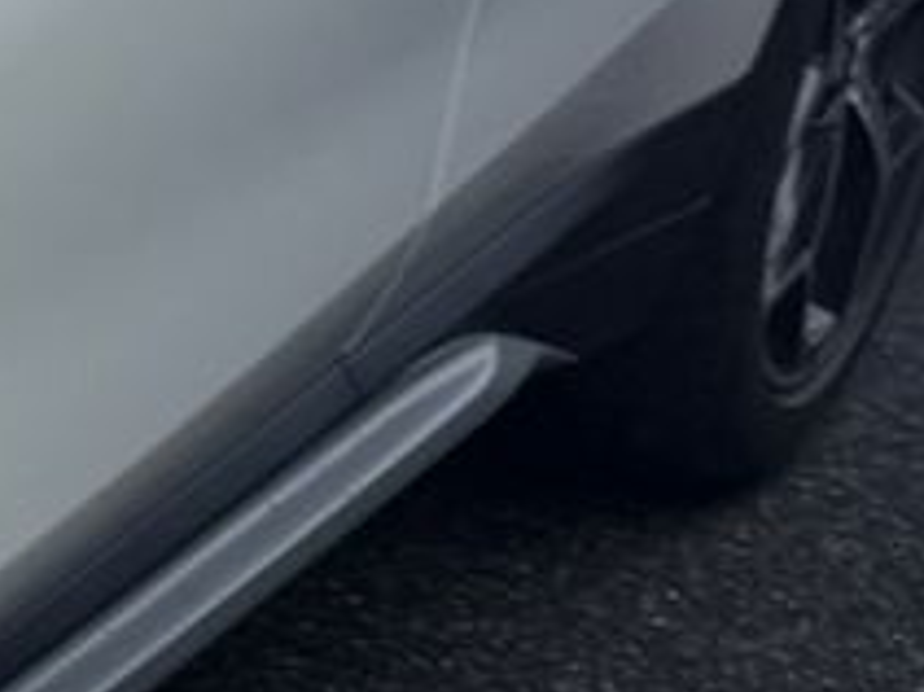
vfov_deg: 8.1
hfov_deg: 8.6
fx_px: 4855
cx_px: -2014
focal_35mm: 182
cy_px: 429
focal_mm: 6.76
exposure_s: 1/4673
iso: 80
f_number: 1.78
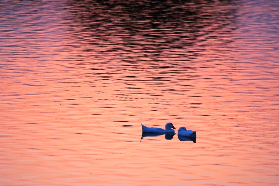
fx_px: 2325
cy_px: 93
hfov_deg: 6.9
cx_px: 140
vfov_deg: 4.6
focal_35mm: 300
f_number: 2.8
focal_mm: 200
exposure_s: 1/250
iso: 100
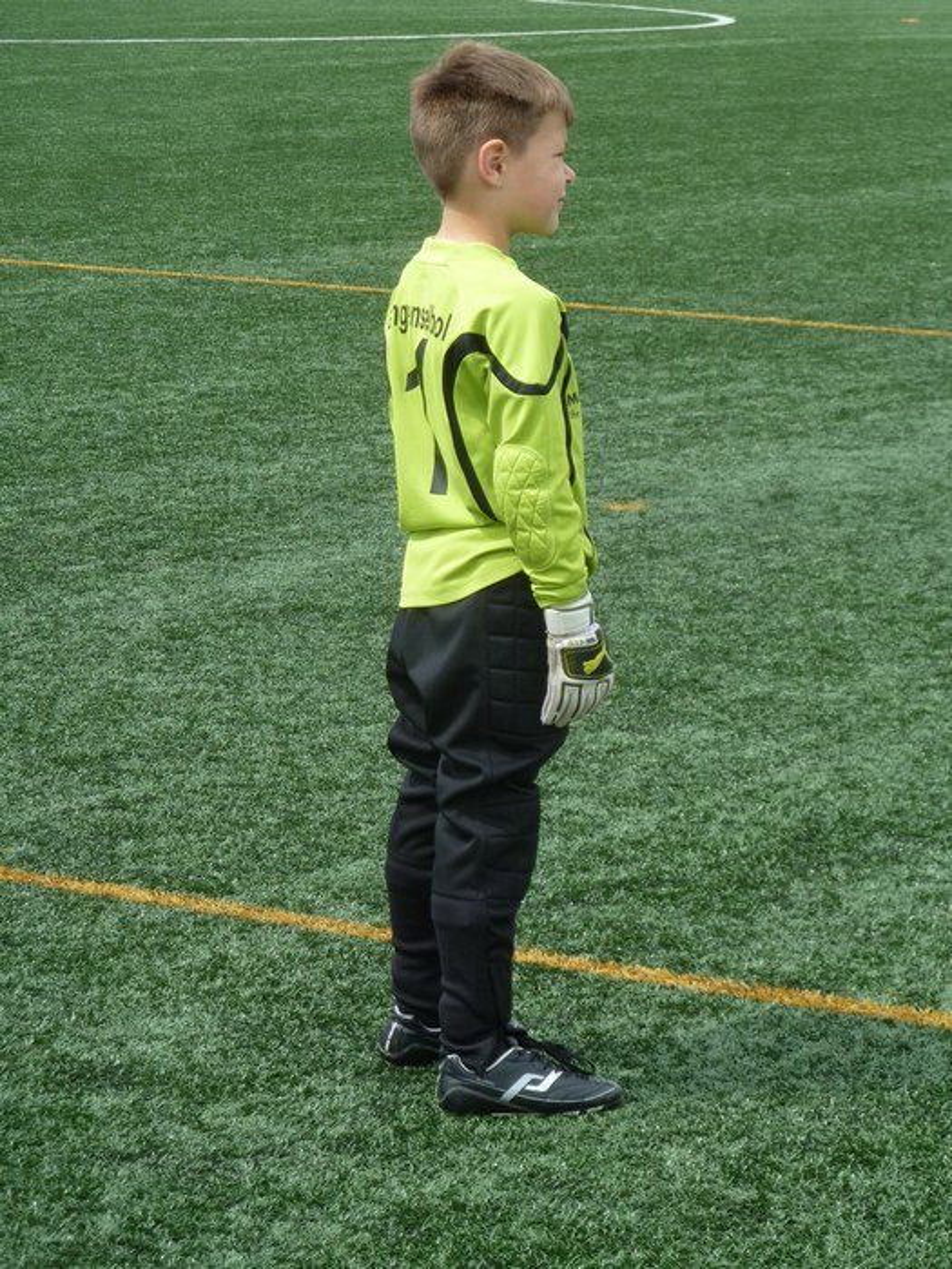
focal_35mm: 137
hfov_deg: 10.8
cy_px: 634
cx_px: 476
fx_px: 5024
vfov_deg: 14.4
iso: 125
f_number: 4.5
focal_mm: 22.5
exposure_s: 1/400
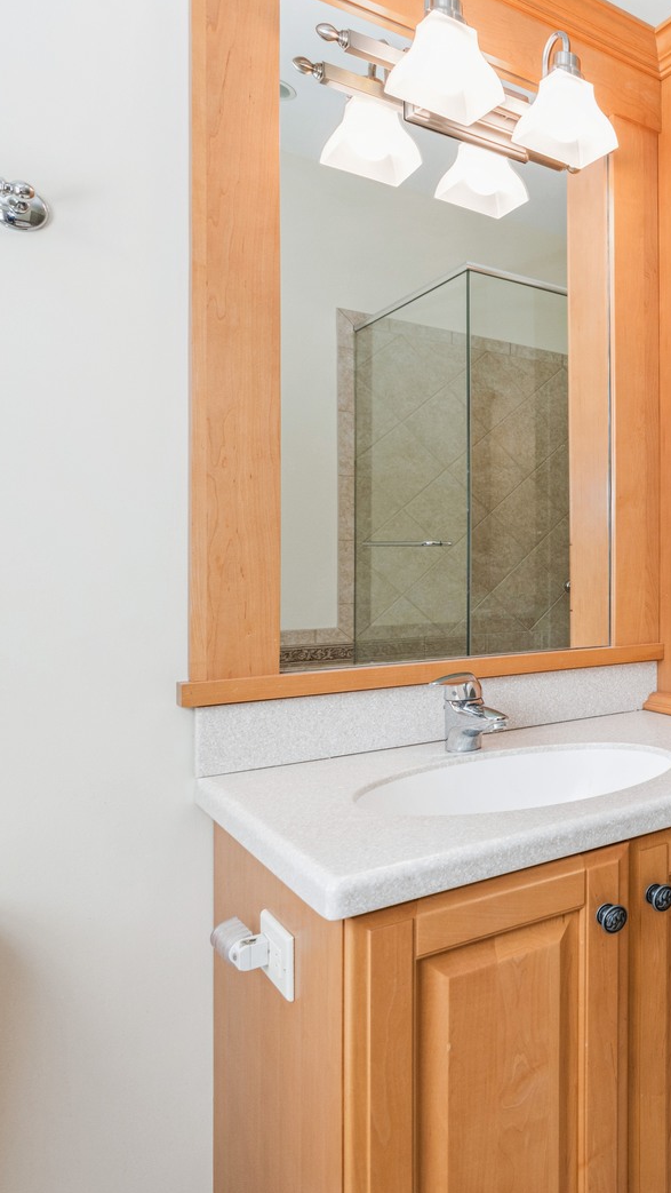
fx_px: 822
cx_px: 842
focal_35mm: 26
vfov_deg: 71.9
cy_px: 578
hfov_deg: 33.9
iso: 400
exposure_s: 1/40
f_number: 8
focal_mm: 16
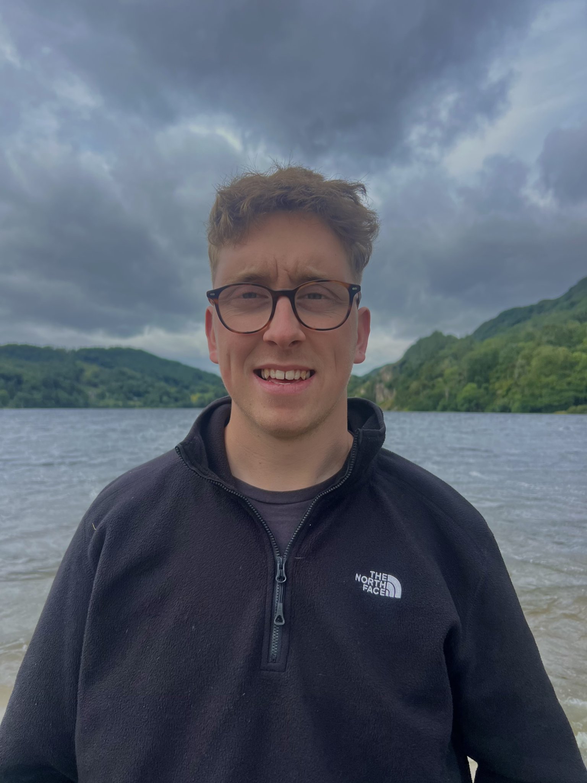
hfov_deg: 53.1
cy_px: 392
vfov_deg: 67.3
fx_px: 588
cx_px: 294
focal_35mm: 26
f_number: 1.5
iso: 50
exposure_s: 1/2762
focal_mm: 5.7
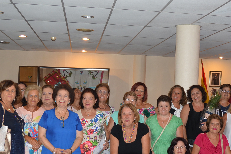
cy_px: 121
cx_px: 133
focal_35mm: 65
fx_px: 417
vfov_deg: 20.7
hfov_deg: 30.9
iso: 400
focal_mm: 20
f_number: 4
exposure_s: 1/60
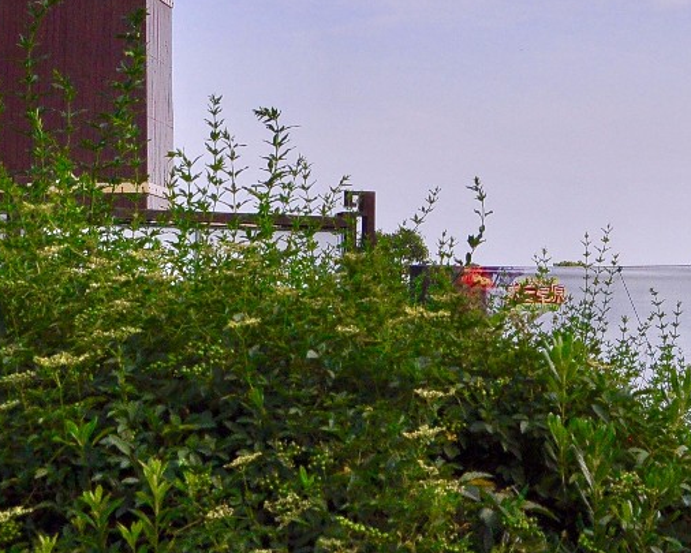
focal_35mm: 155
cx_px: 660
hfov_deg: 12.3
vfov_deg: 9.8
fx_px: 3180
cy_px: -162
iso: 800
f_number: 8
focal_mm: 35
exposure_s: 1/1600
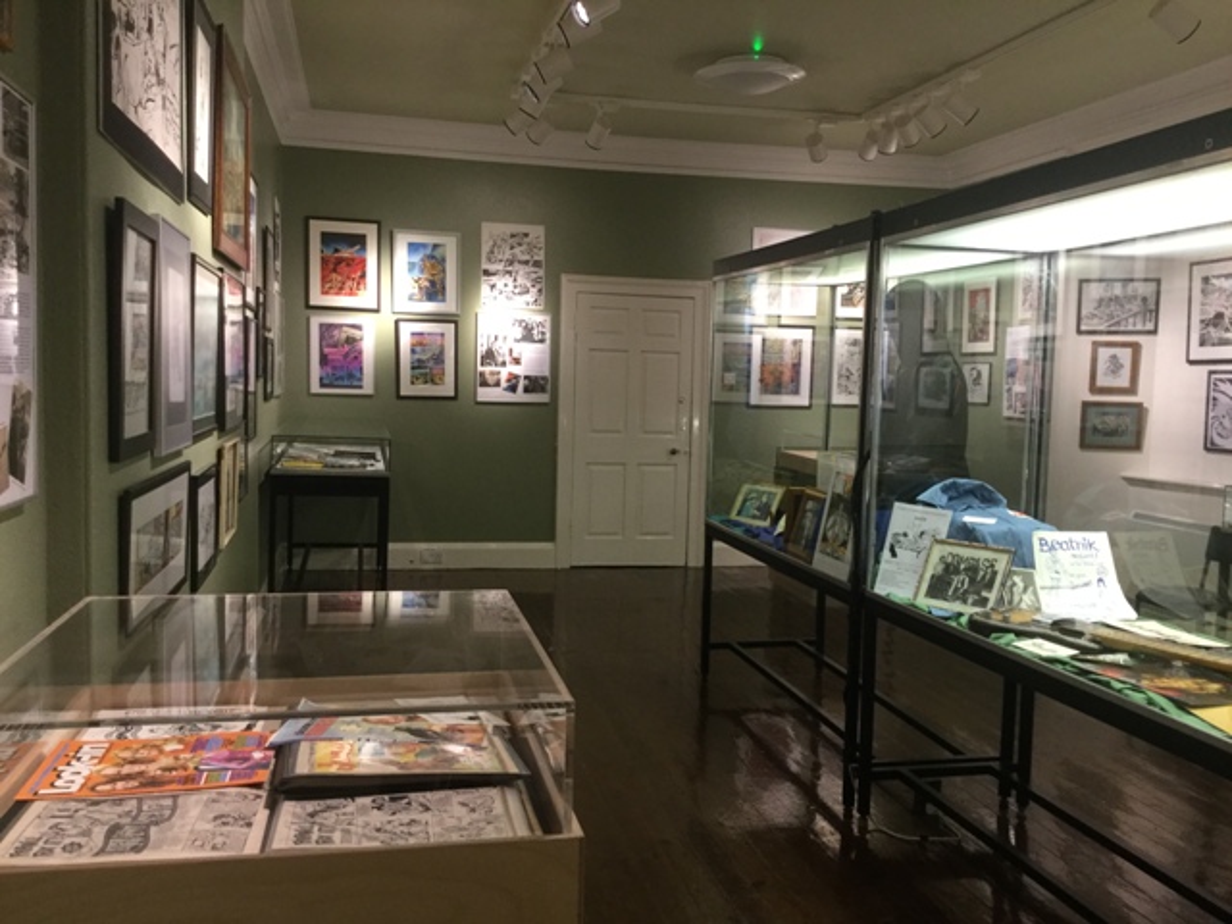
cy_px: 462
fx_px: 1103
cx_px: 616
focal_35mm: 31
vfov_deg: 45.4
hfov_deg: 58.4
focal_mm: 3.3
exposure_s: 1/33
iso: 125
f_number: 2.4
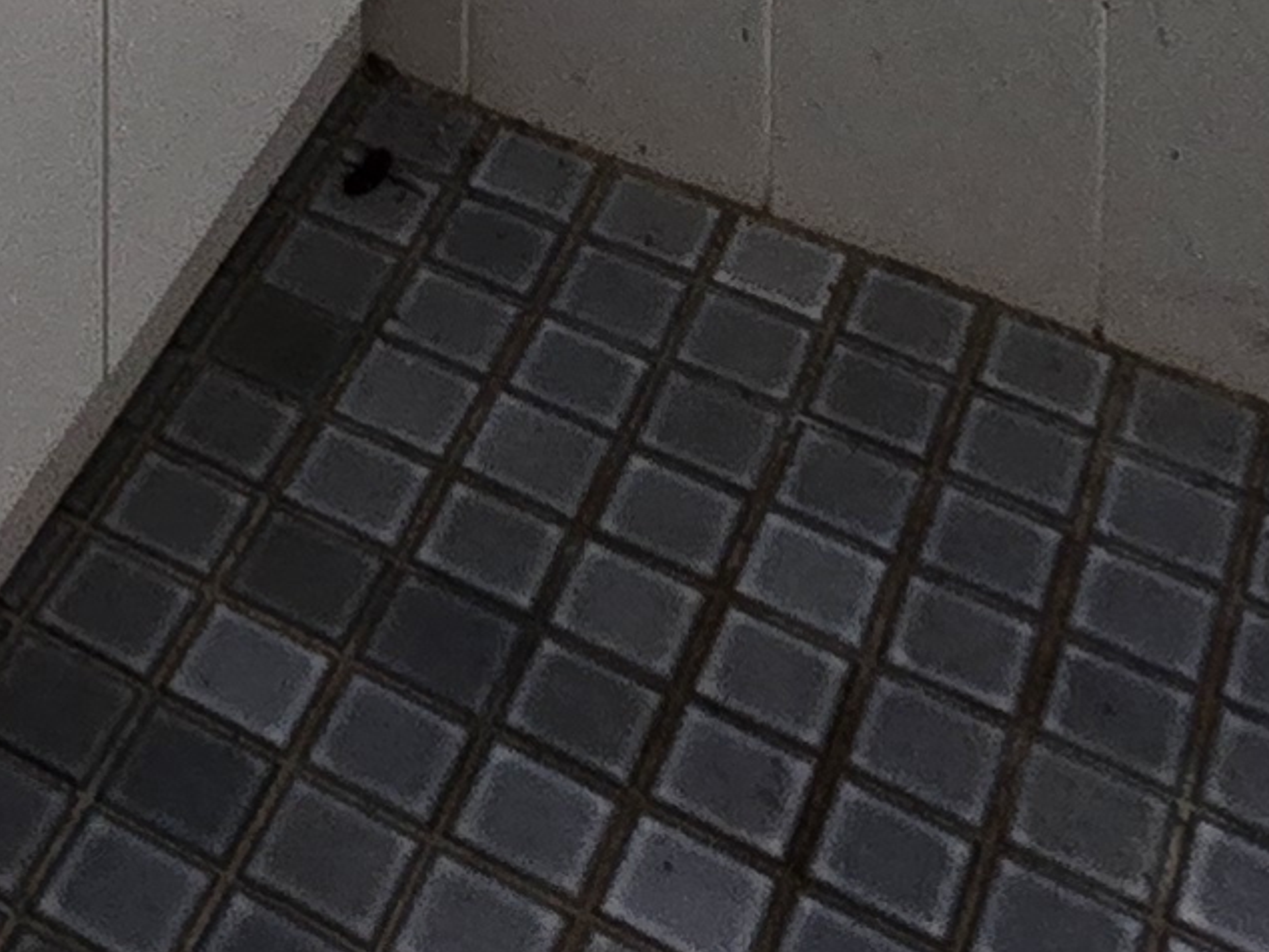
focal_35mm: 82
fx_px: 3007
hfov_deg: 21.7
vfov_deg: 11.1
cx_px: -338
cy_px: -1918
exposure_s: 1/50
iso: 200
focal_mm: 2.2
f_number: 2.2
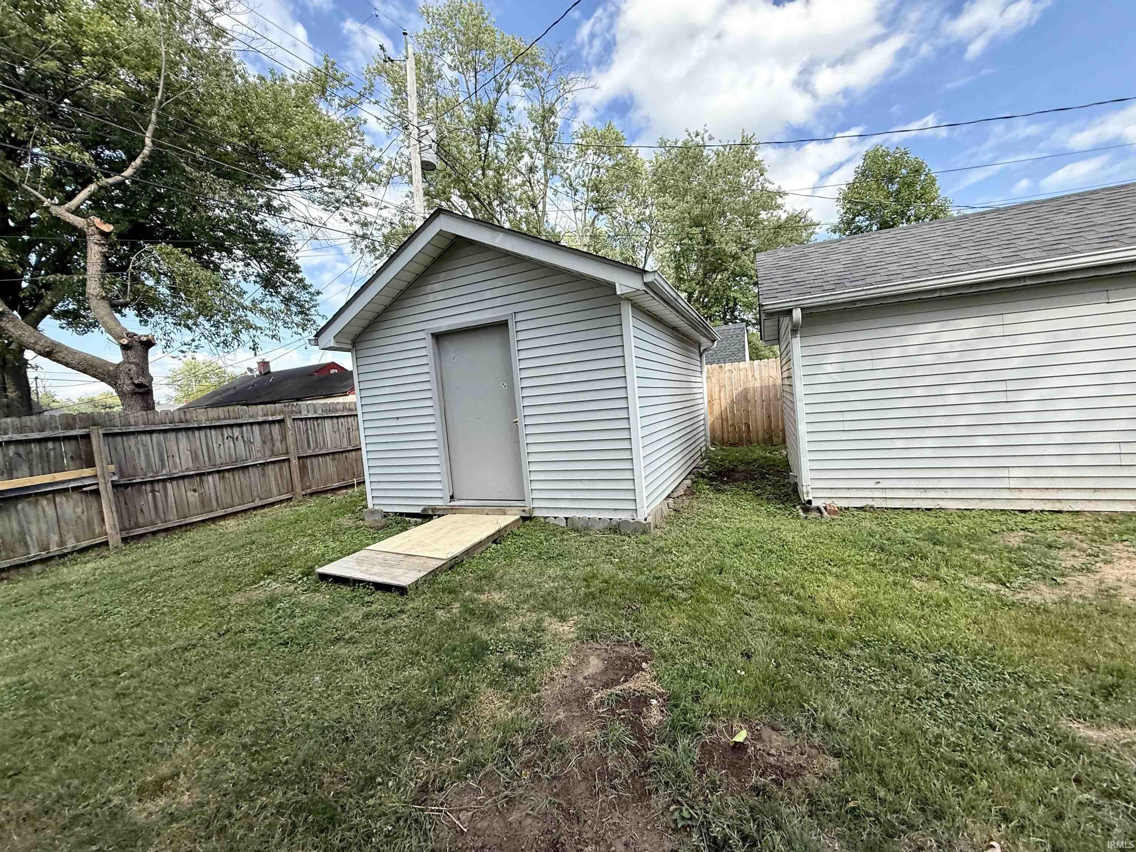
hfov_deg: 102.1
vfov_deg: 85.7
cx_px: 568
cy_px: 426
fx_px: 459
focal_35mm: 14
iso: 64
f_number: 2.2
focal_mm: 2.22
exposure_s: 1/694
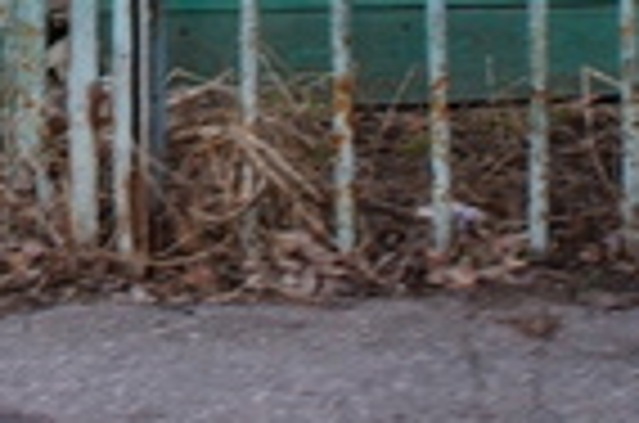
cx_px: -770
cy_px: -821
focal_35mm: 180
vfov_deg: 6.9
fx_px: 3188
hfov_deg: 10.3
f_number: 8
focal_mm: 20
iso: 400
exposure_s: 1/250
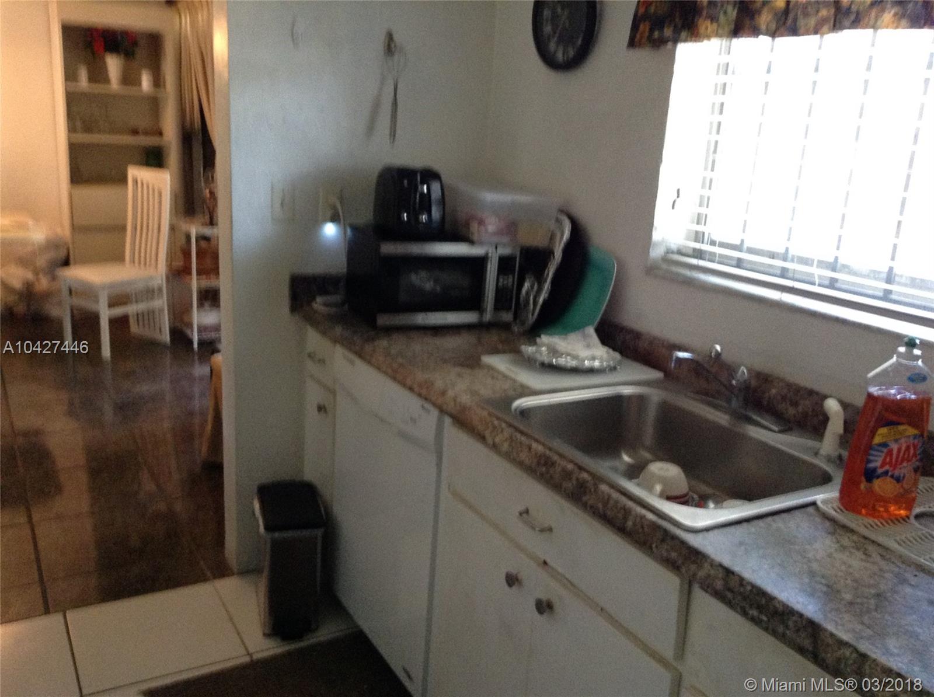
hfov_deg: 55.4
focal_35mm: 33
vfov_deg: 42.8
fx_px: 889
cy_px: 348
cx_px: 467
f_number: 2.4
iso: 200
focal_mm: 3.3
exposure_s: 1/17
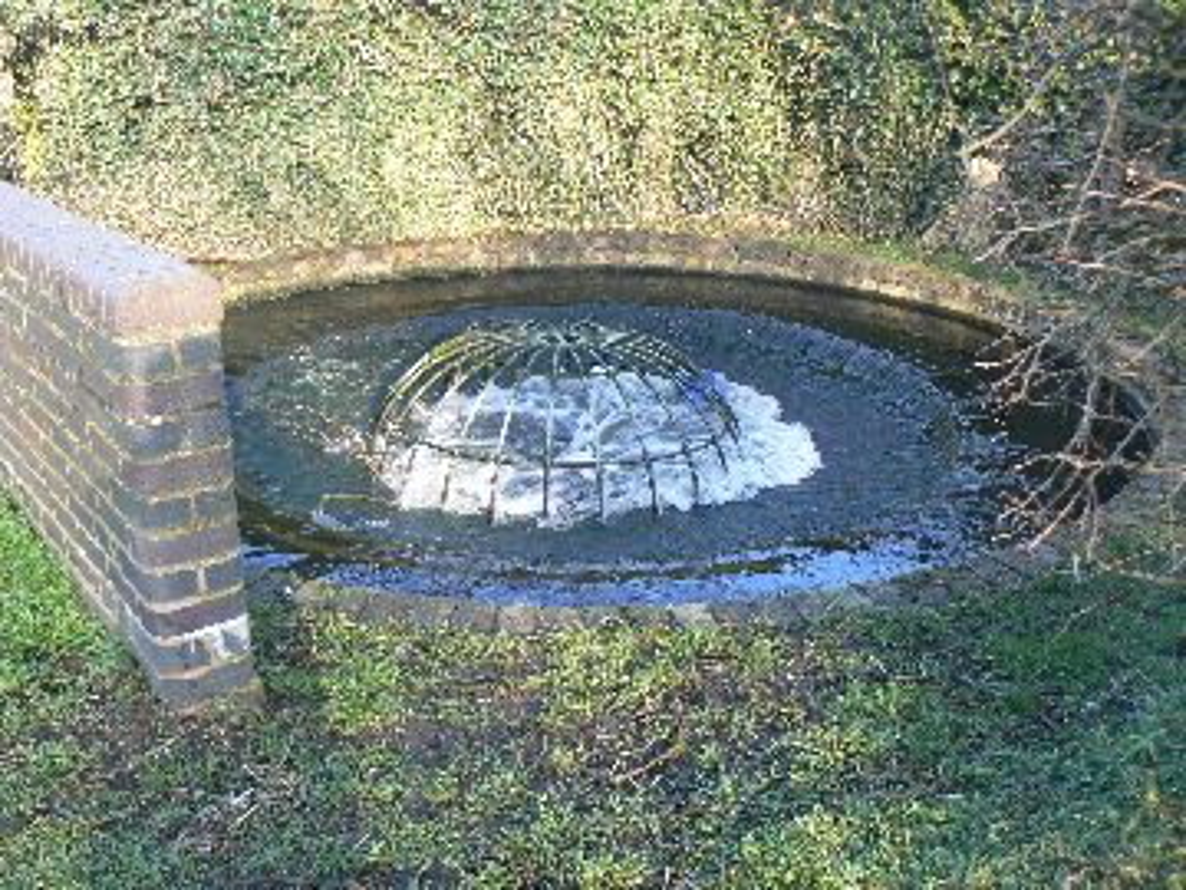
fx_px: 1233
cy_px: 445
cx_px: 593
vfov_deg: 39.7
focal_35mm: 36
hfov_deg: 51.4
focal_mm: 6
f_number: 4
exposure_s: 1/60
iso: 80
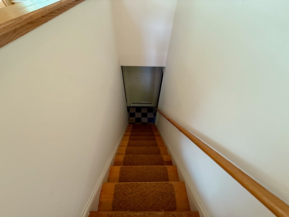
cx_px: 144
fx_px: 117
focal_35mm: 14
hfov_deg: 102.1
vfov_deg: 85.7
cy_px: 108
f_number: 2.2
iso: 640
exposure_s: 1/60
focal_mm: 2.22
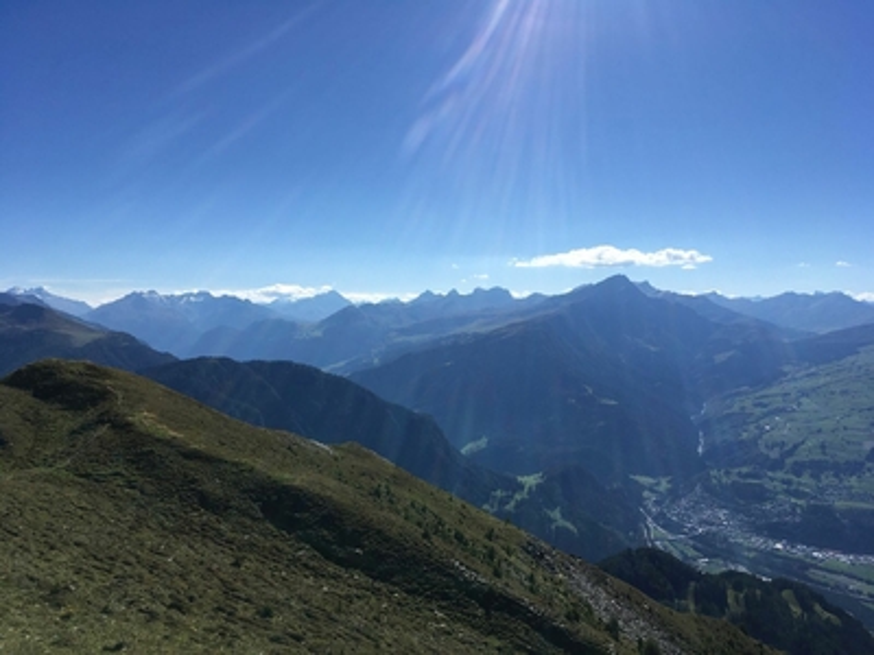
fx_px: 732
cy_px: 328
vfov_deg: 48.2
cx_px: 437
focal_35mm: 29
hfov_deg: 61.7
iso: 25
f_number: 2.2
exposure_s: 1/3077
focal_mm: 4.15
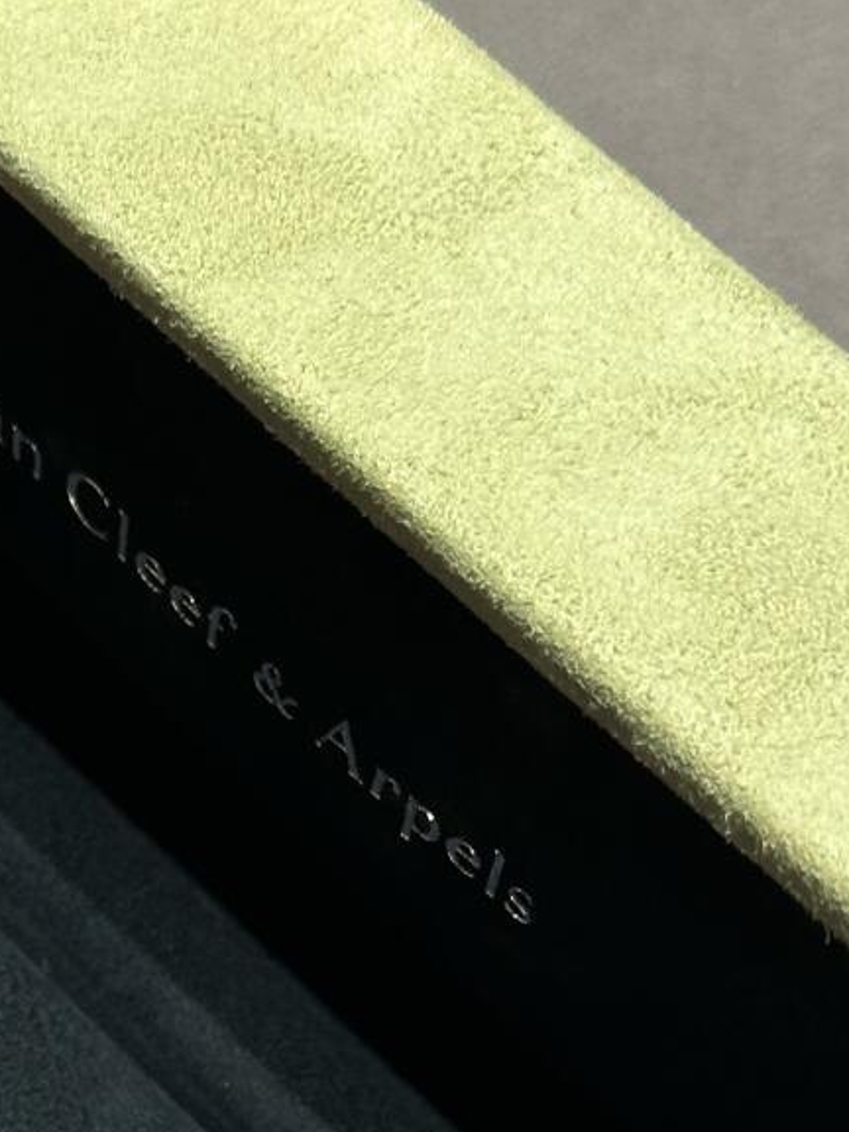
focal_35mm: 120
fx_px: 3924
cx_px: -179
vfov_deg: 15.9
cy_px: 1287
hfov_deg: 12.1
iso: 80
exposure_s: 1/50
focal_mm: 6.86
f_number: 1.78
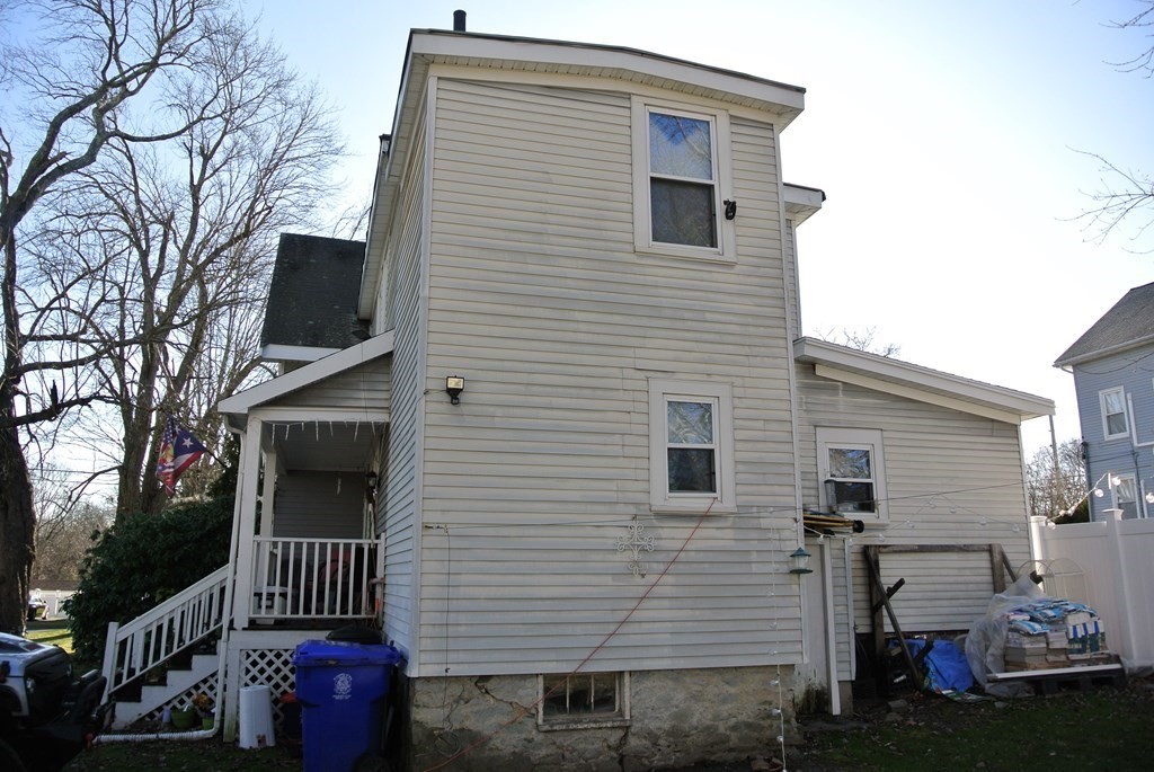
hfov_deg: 67.3
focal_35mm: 27
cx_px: 577
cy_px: 386
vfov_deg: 48.0
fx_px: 866
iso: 100
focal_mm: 10
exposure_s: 1/320
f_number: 4
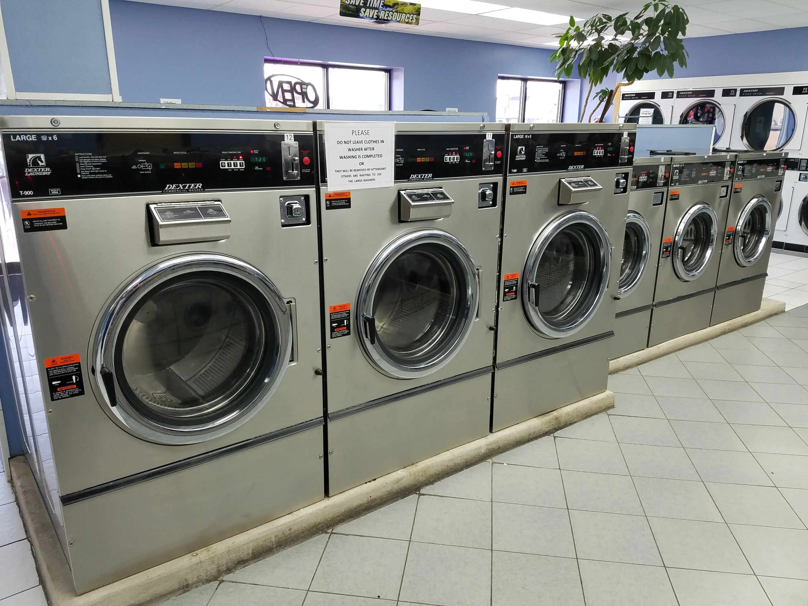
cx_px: 404
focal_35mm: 26
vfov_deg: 53.1
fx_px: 607
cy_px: 303
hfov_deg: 67.3
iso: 64
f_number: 1.7
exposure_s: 1/60
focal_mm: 4.2
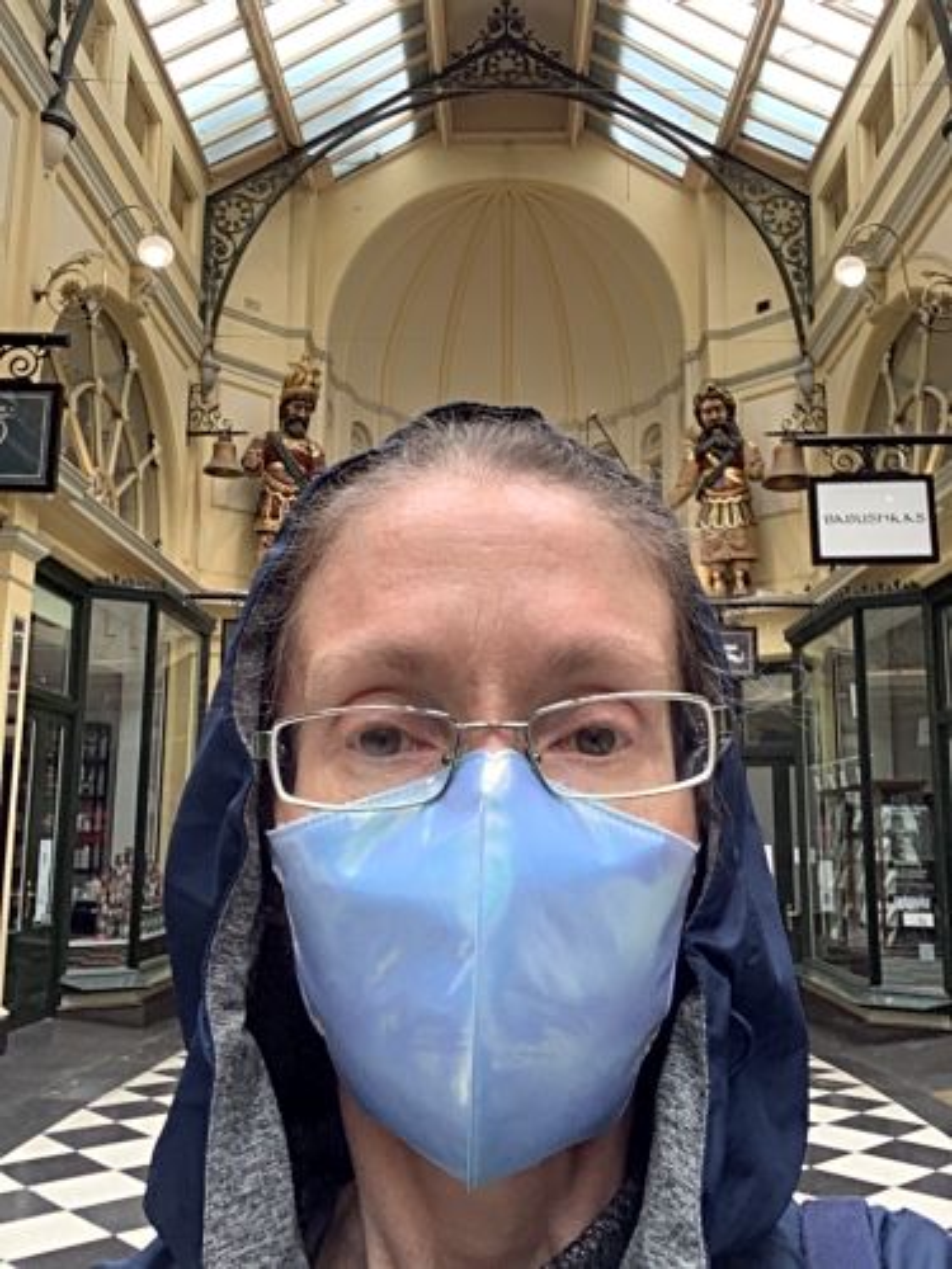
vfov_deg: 58.4
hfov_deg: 45.4
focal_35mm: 31
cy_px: 634
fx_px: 1137
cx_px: 476
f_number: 2.4
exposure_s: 1/120
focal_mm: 2.15
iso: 125
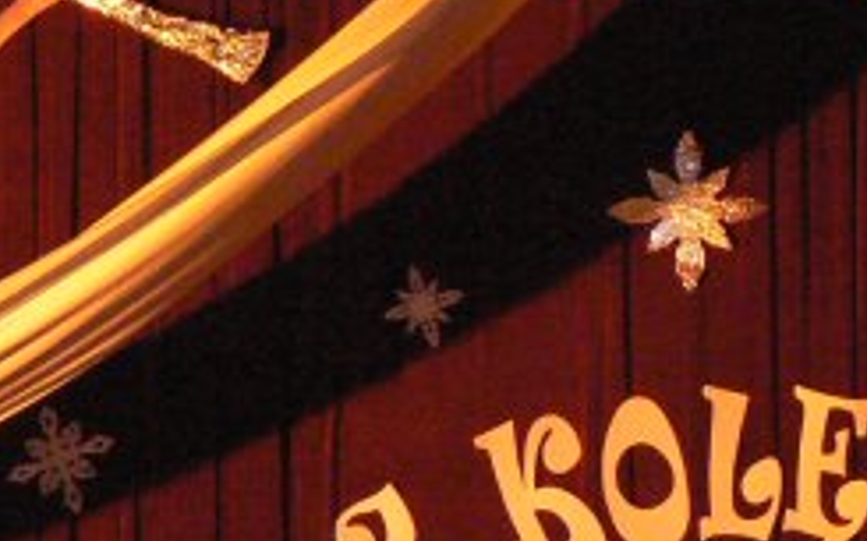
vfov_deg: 3.1
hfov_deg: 4.9
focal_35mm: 429
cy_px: 276
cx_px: 725
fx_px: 10134
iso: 400
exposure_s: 1/30
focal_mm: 20.7
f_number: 3.2
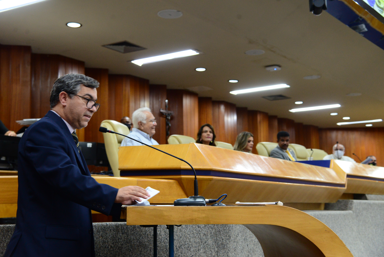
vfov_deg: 27.0
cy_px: 128
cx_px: 192
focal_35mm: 50
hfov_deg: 39.6
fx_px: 534
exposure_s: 1/60
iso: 2500
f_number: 4.5
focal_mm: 50
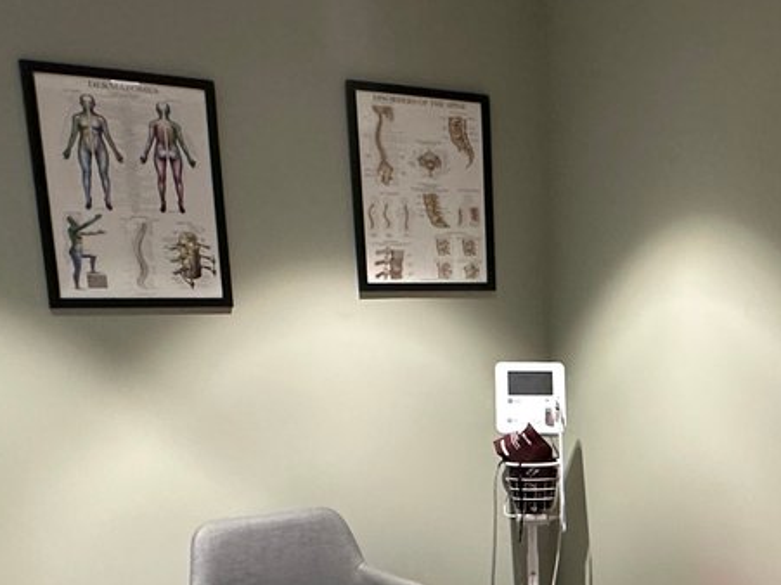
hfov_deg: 38.5
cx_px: 652
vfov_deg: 29.5
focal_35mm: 47
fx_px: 1060
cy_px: 532
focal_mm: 2.22
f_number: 2.2
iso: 400
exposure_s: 1/60
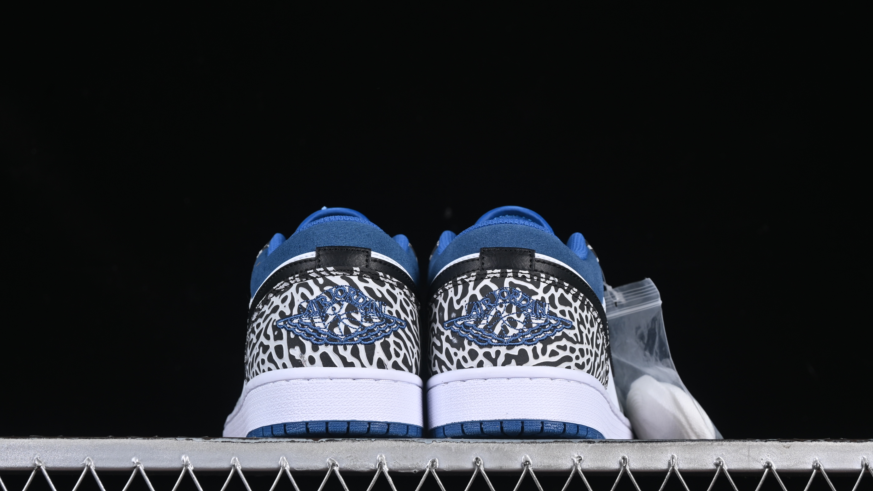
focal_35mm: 79
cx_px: 438
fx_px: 1829
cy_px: 257
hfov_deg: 26.9
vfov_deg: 15.3
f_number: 7.1
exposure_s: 1/80
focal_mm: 50
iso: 160
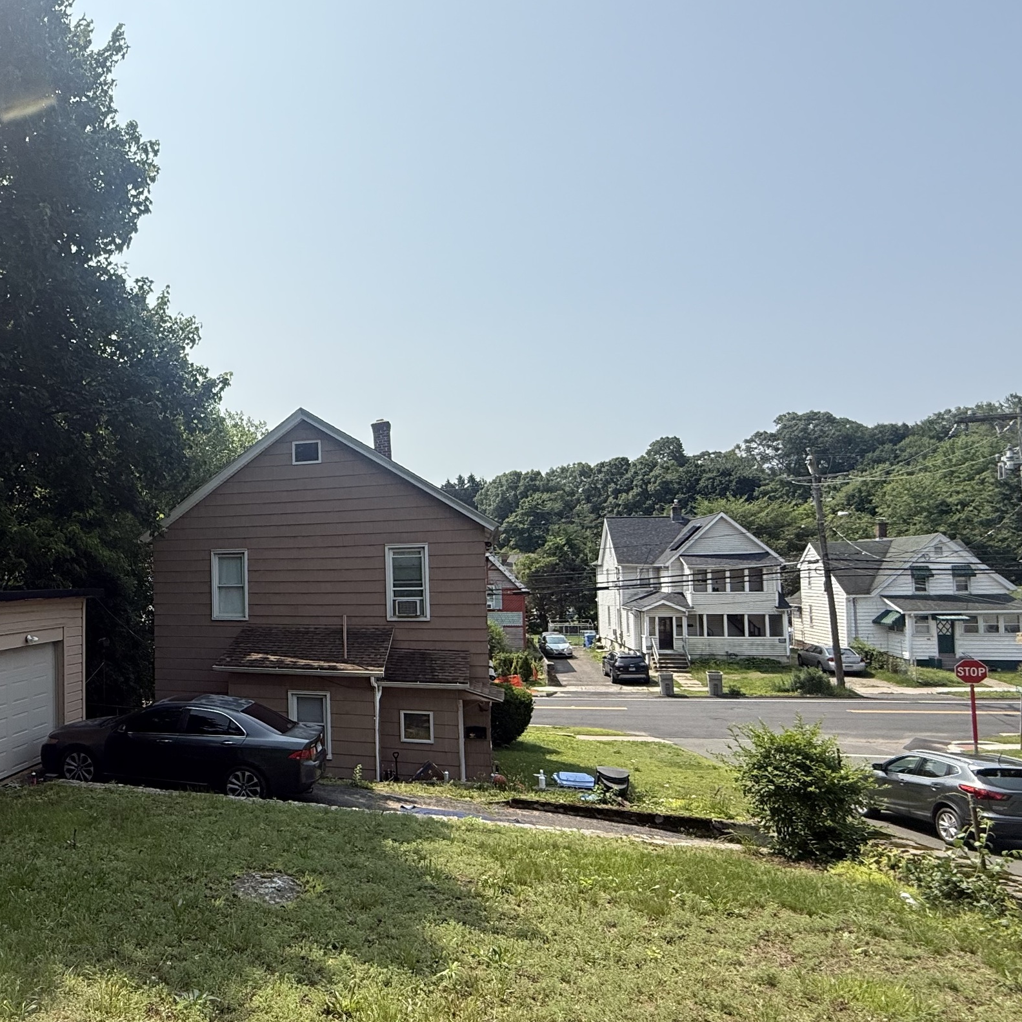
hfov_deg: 59.3
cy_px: 552
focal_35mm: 24
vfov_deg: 64.9
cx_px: 186
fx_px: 802
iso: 50
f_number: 2.2
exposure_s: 1/1848
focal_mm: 2.22
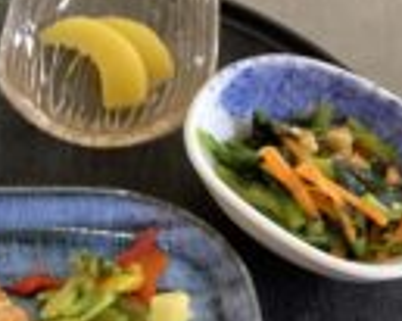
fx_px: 1046
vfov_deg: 17.1
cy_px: 316
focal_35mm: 88
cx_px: -8
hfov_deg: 21.0
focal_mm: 3.3
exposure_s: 1/30
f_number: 2.4
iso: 400
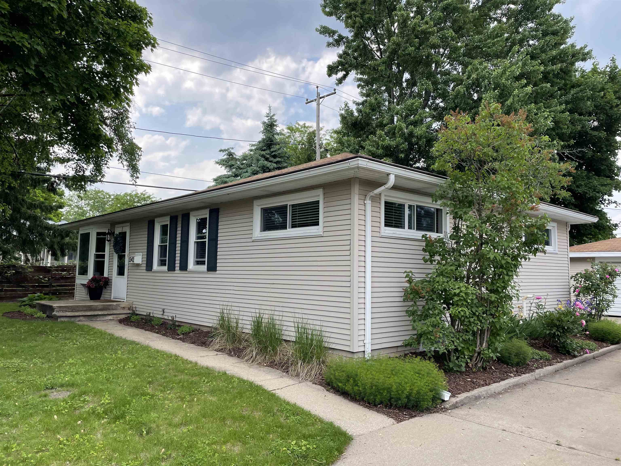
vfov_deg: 53.1
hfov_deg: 67.3
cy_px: 233
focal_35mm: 26
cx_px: 310
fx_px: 466
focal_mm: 4.2
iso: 32
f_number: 1.6
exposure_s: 1/1221
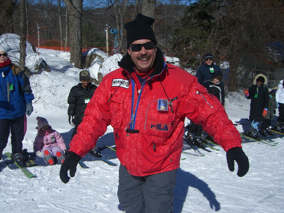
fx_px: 312
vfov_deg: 37.7
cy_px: 106
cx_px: 142
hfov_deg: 49.0
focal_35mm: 38
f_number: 4.3
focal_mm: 6.2
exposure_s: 1/2000
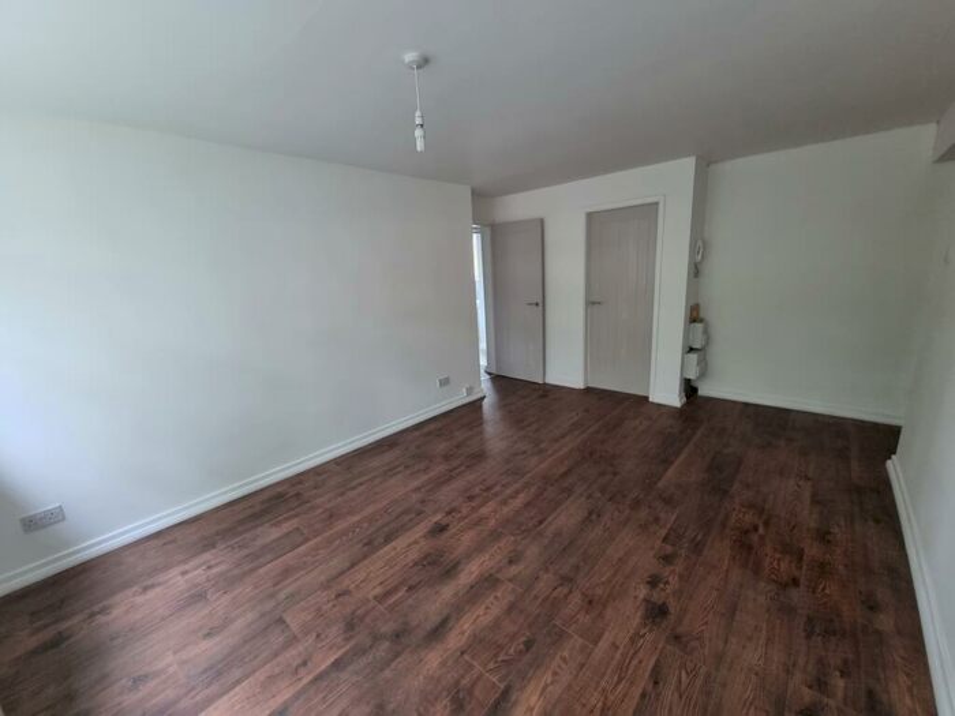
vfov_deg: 89.9
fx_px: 359
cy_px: 358
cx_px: 478
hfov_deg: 106.2
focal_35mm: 13
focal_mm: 2.2
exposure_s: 1/33
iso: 400
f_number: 2.2
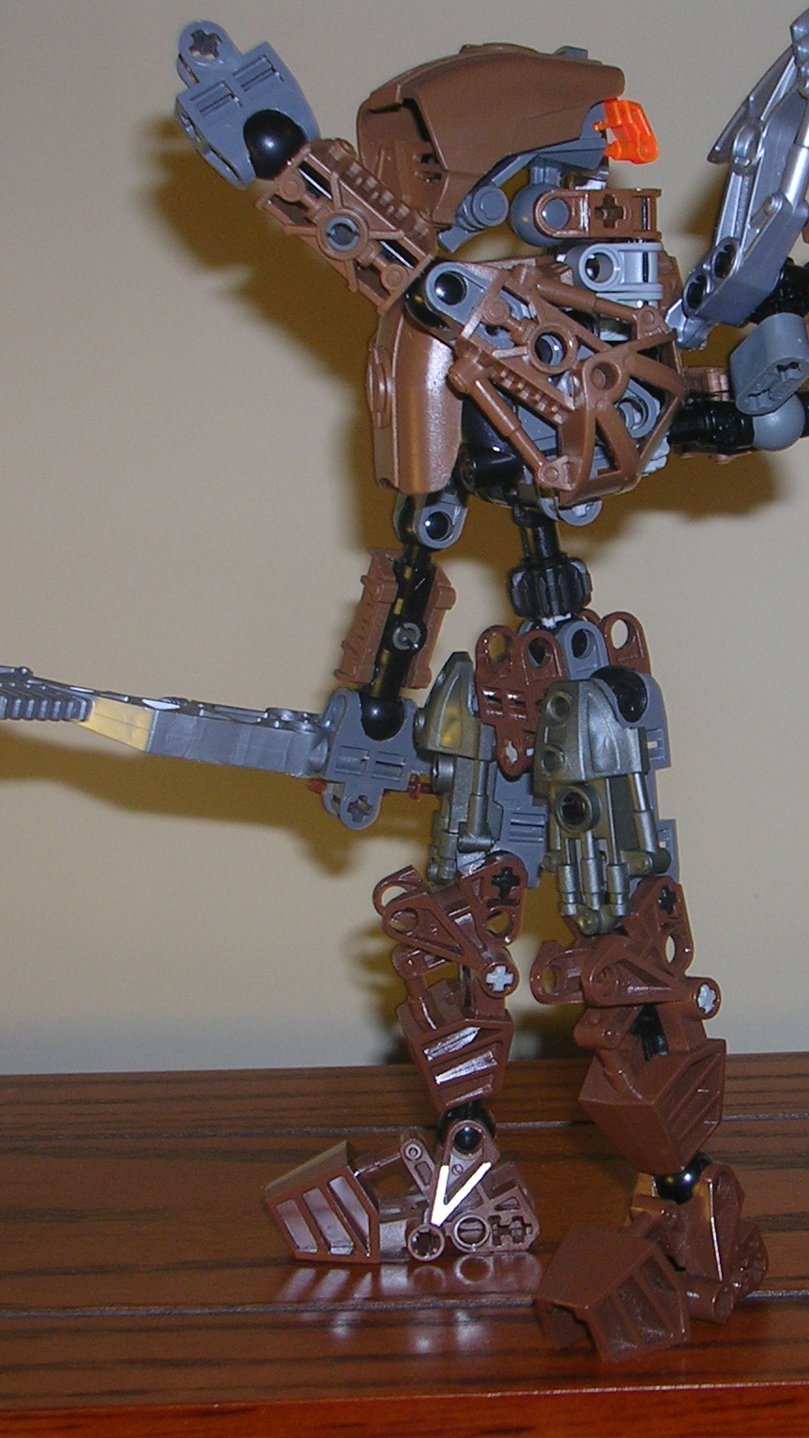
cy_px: 718
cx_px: 673
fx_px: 2555
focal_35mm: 67
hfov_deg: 17.8
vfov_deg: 31.4
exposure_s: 1/60.1
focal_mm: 7.1
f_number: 3
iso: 50
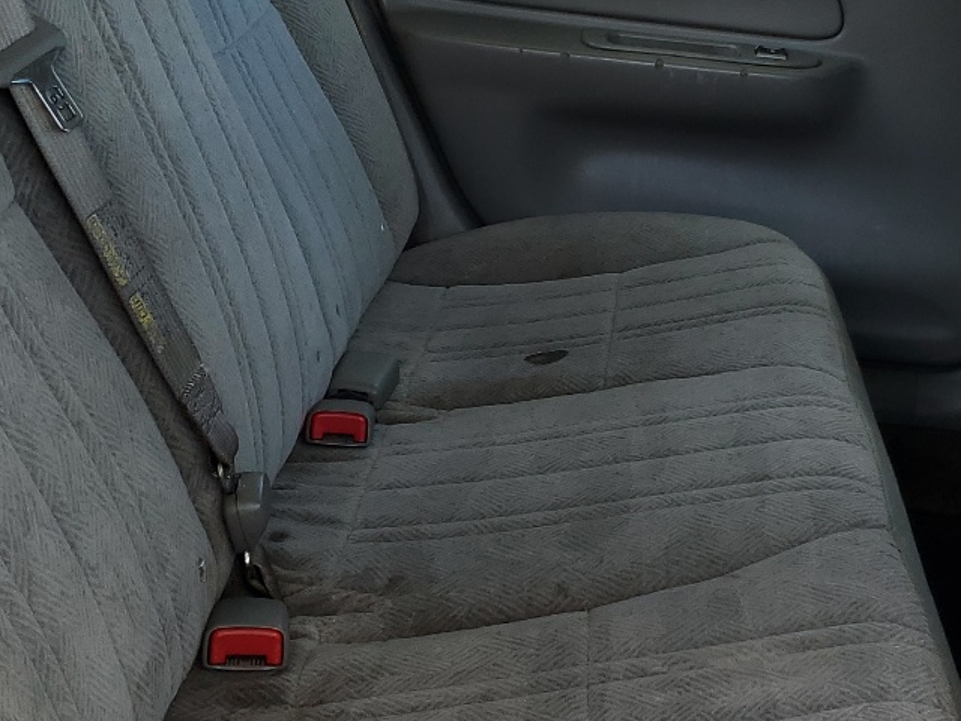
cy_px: 263
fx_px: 1805
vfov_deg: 22.5
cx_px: 647
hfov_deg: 29.6
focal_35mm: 65
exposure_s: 1/213
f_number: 1.5
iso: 50
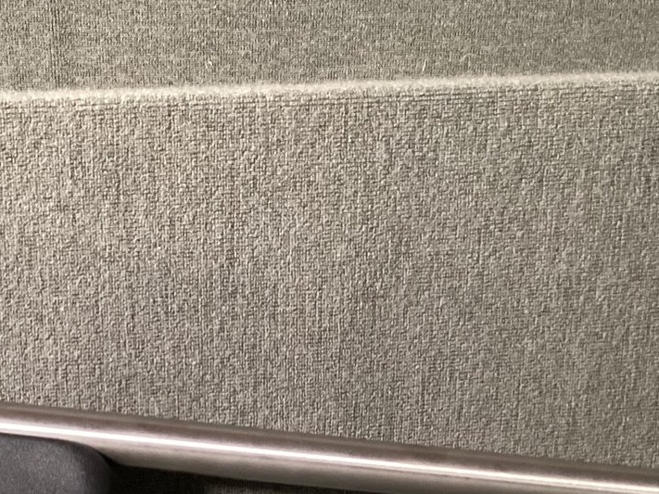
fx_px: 1256
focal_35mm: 66
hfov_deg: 28.9
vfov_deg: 21.7
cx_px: 148
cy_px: 457
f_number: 2.4
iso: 400
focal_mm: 3.3
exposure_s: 1/40
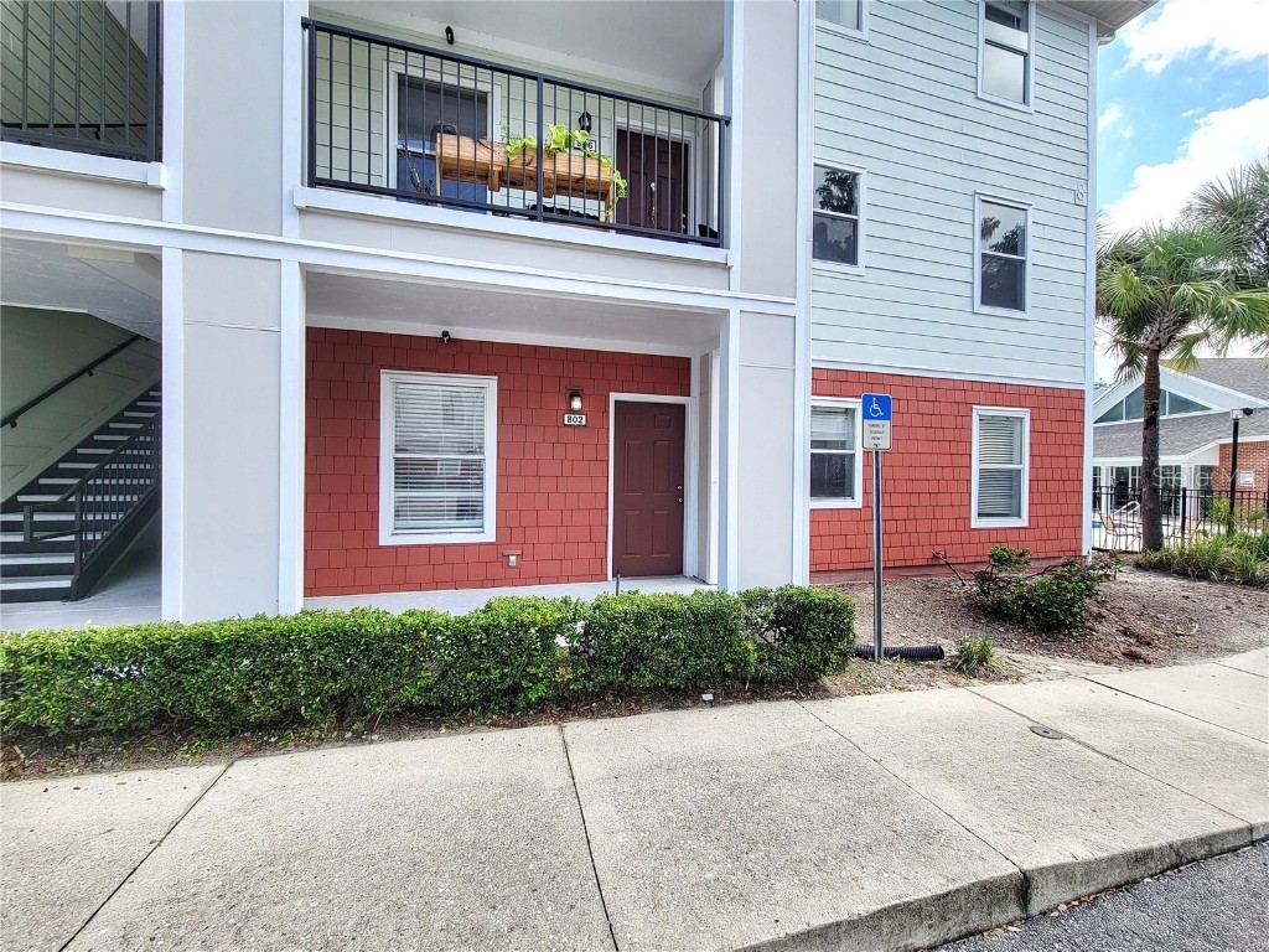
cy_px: 476
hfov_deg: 106.2
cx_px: 634
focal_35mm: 13
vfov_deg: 89.9
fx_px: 477
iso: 50
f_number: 2.2
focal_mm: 2.2
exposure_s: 1/432
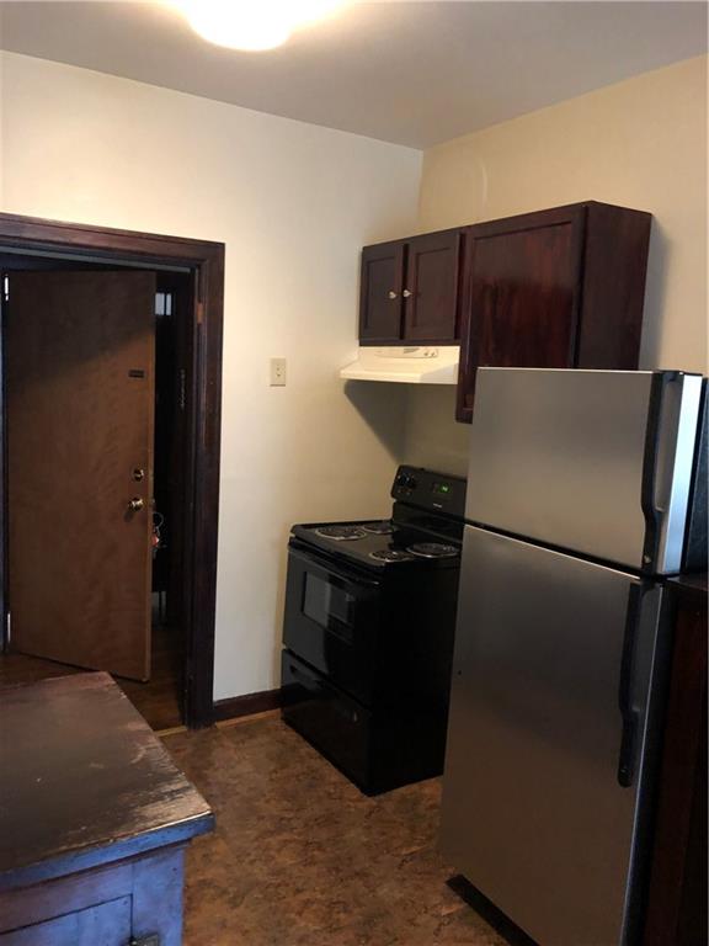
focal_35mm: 28
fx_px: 765
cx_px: 354
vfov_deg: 63.4
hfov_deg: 49.7
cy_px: 473
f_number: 1.8
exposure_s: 1/4
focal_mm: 3.99
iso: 100
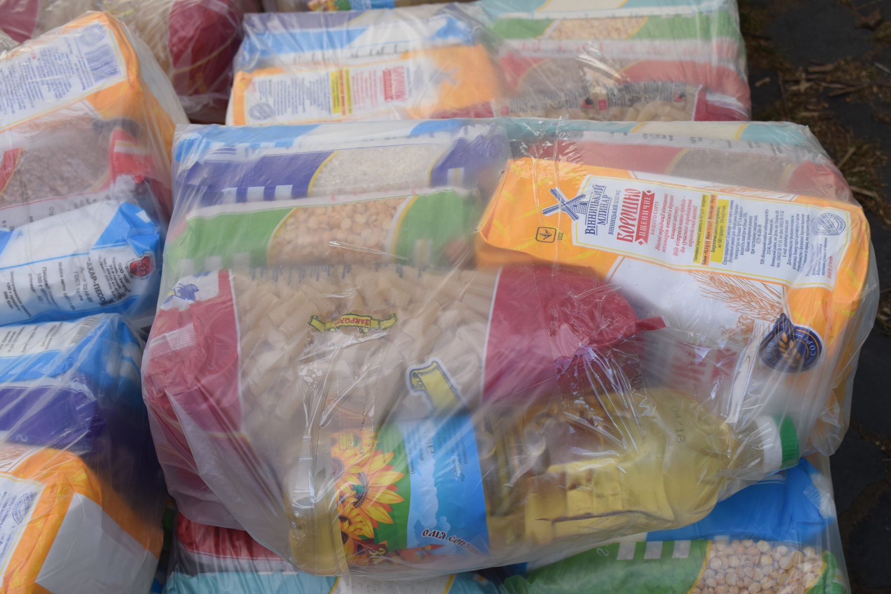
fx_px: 1188
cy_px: 297
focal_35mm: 48
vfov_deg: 28.1
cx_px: 446
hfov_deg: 41.1
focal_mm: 32
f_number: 8
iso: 200
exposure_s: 1/250
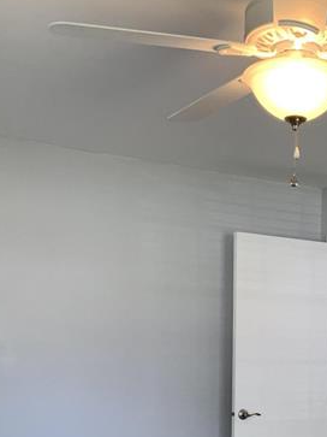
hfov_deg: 25.7
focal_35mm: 55
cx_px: 296
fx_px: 693
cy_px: 415
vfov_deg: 32.7
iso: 80
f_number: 1.8
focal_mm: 4.25
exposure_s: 1/120
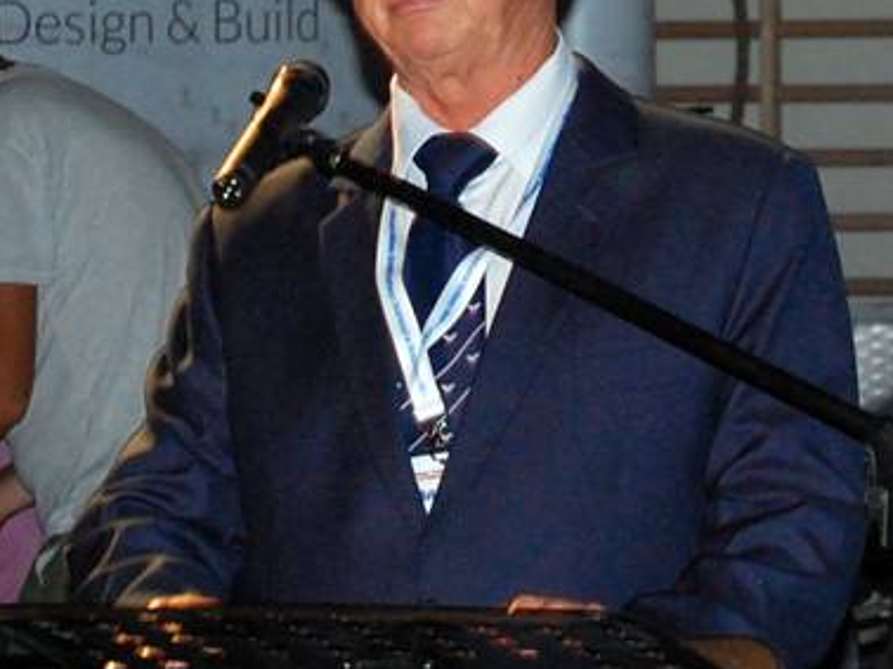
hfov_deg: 13.4
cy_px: 264
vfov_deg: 10.1
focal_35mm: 147
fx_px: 3787
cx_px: 444
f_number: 5.6
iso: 1100
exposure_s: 1/60
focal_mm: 55
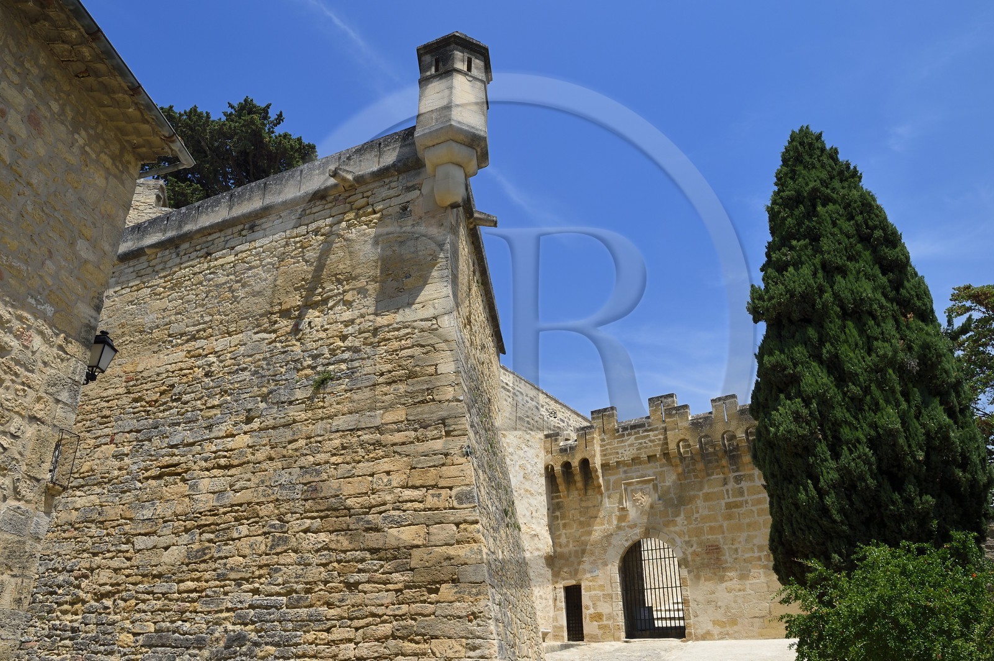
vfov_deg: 53.1
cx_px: 497
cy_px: 330
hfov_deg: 73.8
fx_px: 662
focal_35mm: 24
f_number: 14
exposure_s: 1/250
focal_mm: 24
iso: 200
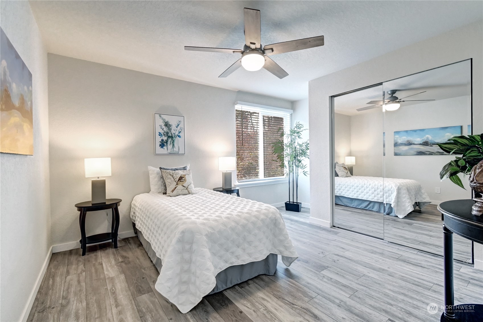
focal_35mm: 15
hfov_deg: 100.4
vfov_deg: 77.3
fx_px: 201
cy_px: 161
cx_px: 242
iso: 2500
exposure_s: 1/8
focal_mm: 10
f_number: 11
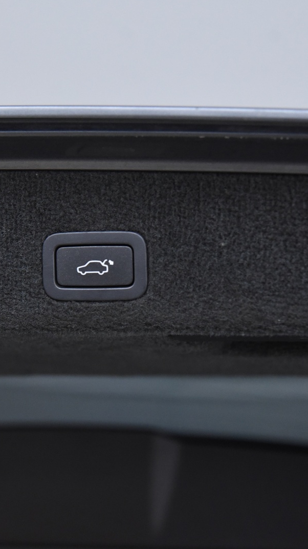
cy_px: 274
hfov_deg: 15.8
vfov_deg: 27.9
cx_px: 87
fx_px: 1104
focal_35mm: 76
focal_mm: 48
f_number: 4
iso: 4000
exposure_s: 1/160
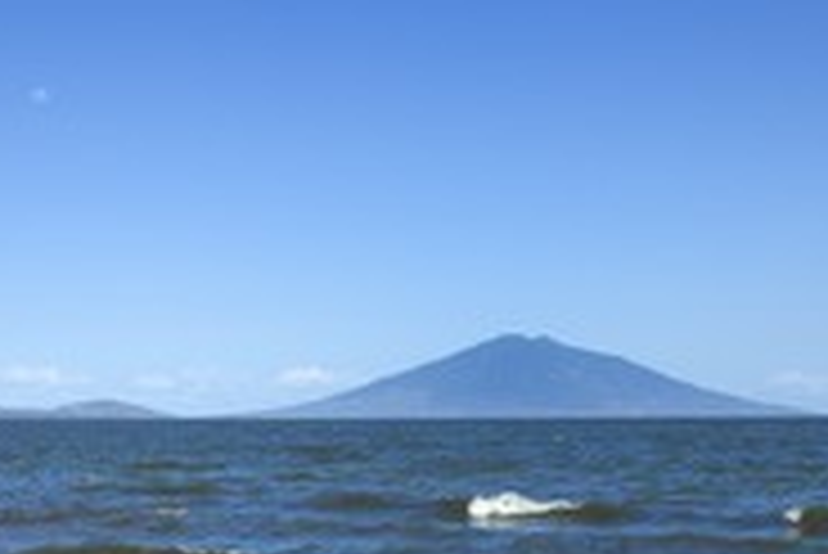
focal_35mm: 80
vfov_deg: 16.7
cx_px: -18
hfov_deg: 24.1
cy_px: 581
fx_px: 1841
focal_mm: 35
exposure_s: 1/400
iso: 200
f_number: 13
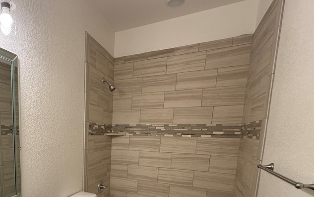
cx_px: 77
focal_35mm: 24
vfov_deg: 47.8
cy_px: 162
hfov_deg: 69.6
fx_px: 205
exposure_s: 1/120
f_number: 2.2
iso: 160
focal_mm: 2.22
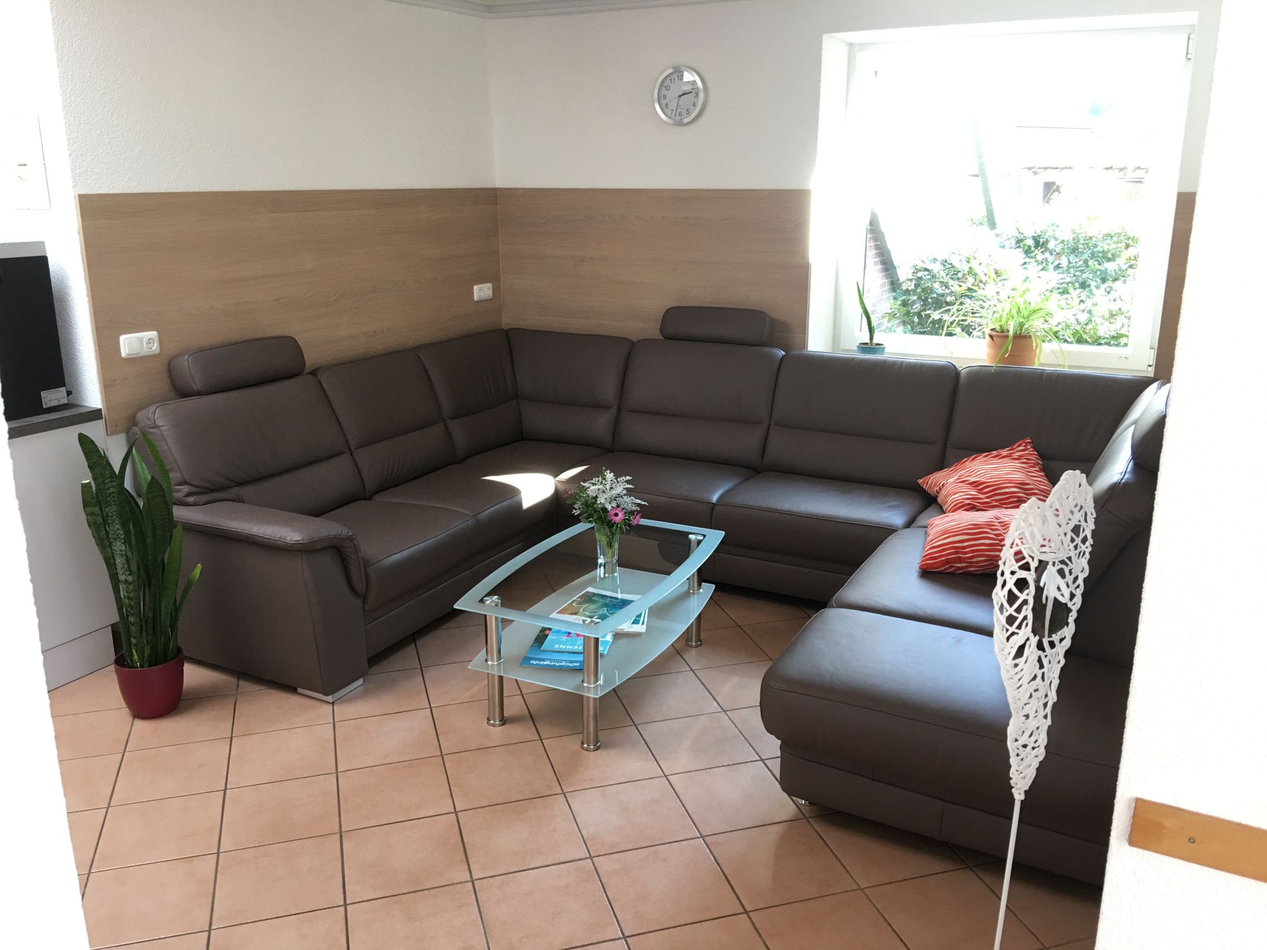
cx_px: 634
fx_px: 1061
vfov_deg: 48.2
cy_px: 475
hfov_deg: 61.7
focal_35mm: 29
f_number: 2.2
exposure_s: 1/33
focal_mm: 4.15
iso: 50
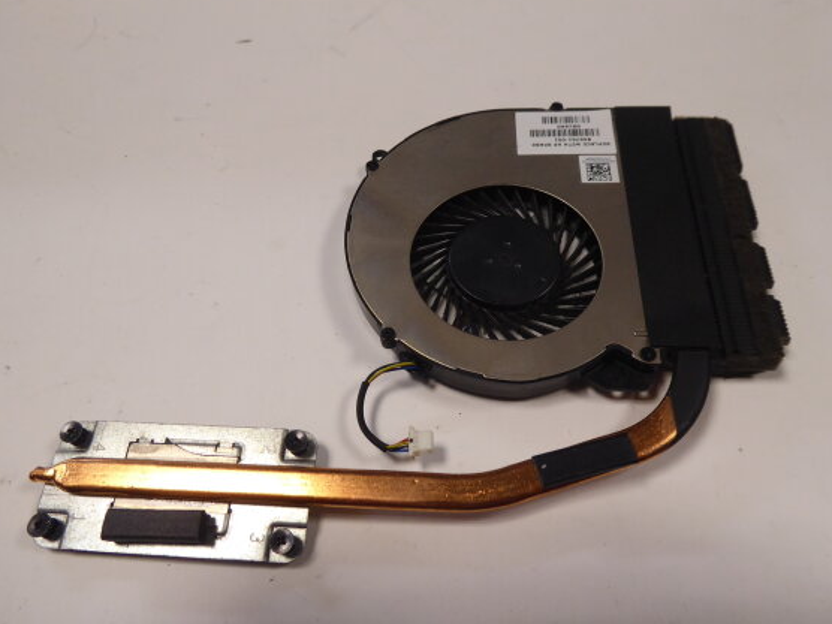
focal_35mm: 27
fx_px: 649
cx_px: 397
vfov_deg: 51.3
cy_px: 326
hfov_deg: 65.3
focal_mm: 4.3
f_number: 3.3
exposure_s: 1/60
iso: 200
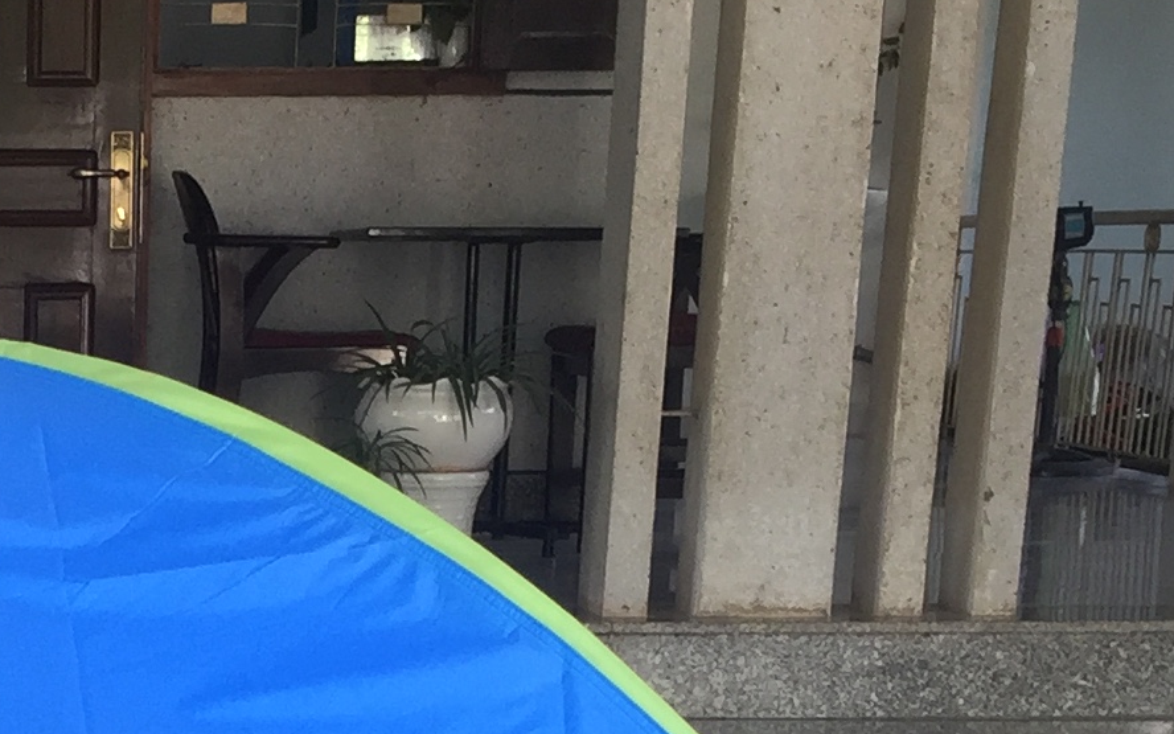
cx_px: -83
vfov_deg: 10.8
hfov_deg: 17.9
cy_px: 1367
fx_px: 3615
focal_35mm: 113
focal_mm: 4.15
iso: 40
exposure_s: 1/50
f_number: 2.2
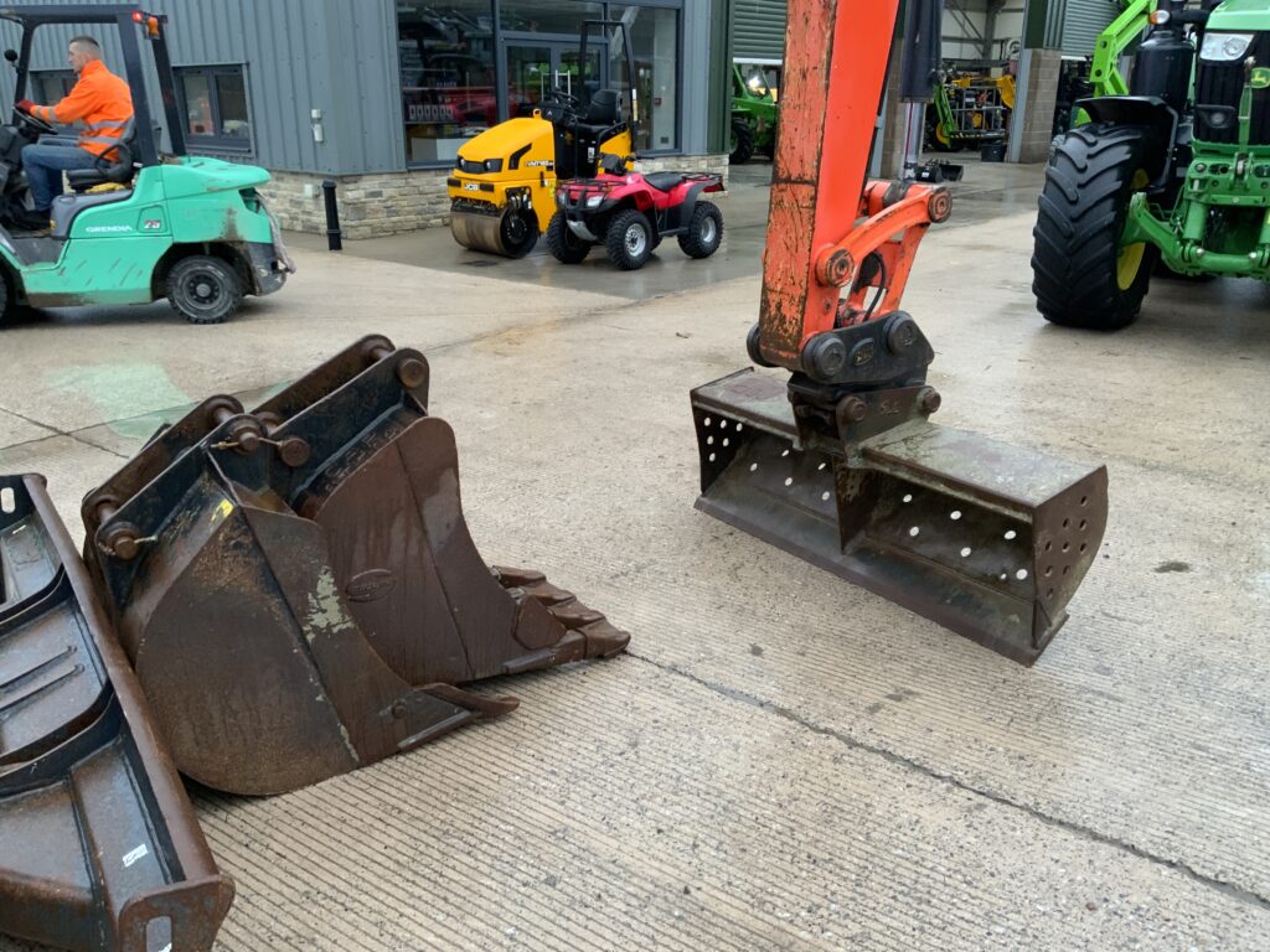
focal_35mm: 29
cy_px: 476
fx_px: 1064
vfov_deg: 48.2
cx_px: 635
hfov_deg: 61.7
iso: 64
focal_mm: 3
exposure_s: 1/75
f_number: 1.8
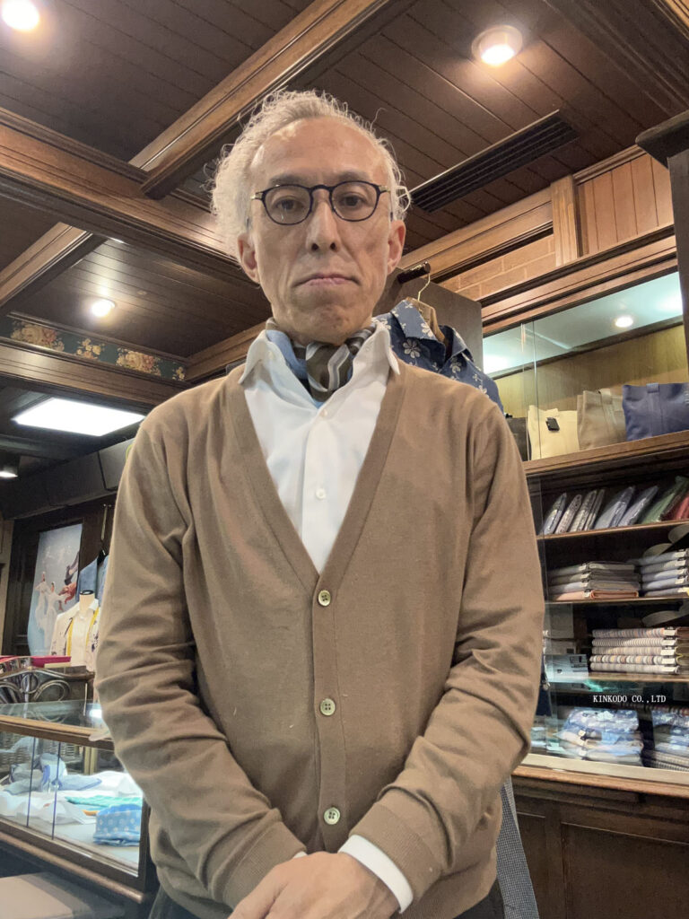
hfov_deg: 46.8
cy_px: 460
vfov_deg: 60.0
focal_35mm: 30
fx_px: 796
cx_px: 344
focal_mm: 2.69
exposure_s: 1/40
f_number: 1.9
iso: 250
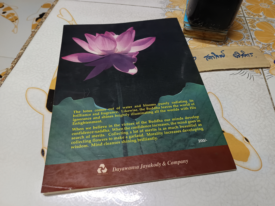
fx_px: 191
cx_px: 138
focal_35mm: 24
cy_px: 103
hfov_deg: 71.6
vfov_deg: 56.8
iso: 1046
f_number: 1.7
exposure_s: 1/33.3
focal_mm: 5.31
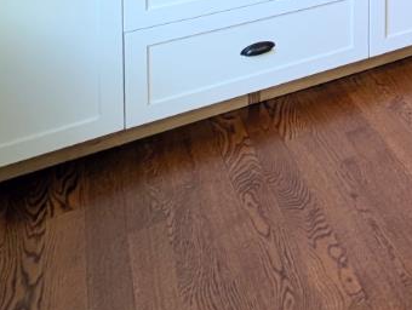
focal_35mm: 53
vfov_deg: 20.0
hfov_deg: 23.7
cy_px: -250
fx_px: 632
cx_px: 693
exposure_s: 1/60
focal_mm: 2.23
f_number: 1.95
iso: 48
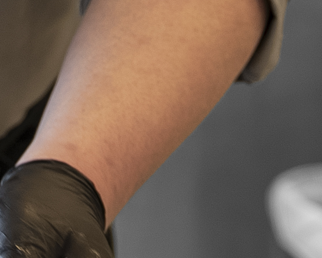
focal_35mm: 293
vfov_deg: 5.2
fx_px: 2793
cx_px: -134
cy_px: -150
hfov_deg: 6.5
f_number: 2.8
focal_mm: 41
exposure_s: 1/50
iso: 100
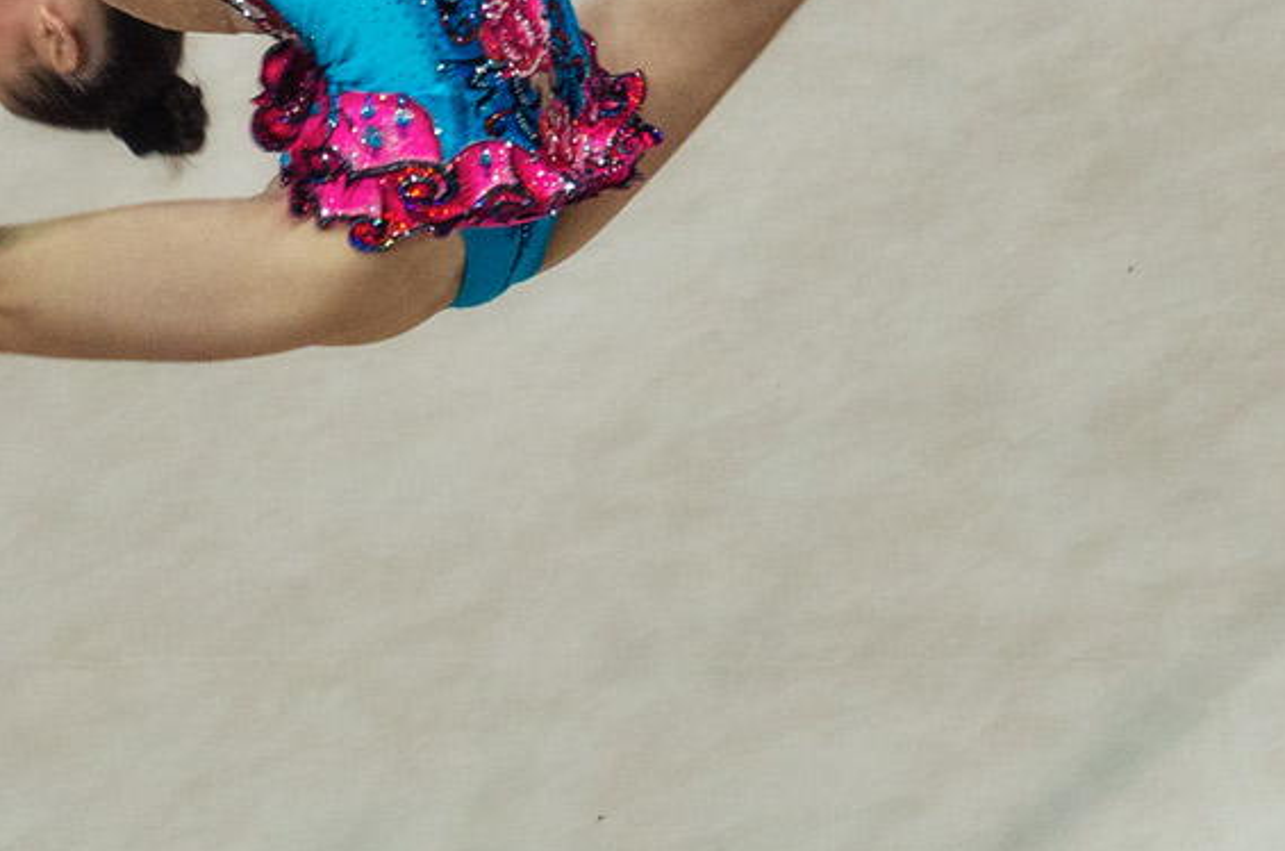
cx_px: 562
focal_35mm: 526
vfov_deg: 2.6
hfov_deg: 3.9
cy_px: 90
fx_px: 18735
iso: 1100
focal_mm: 165
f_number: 5
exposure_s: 1/250
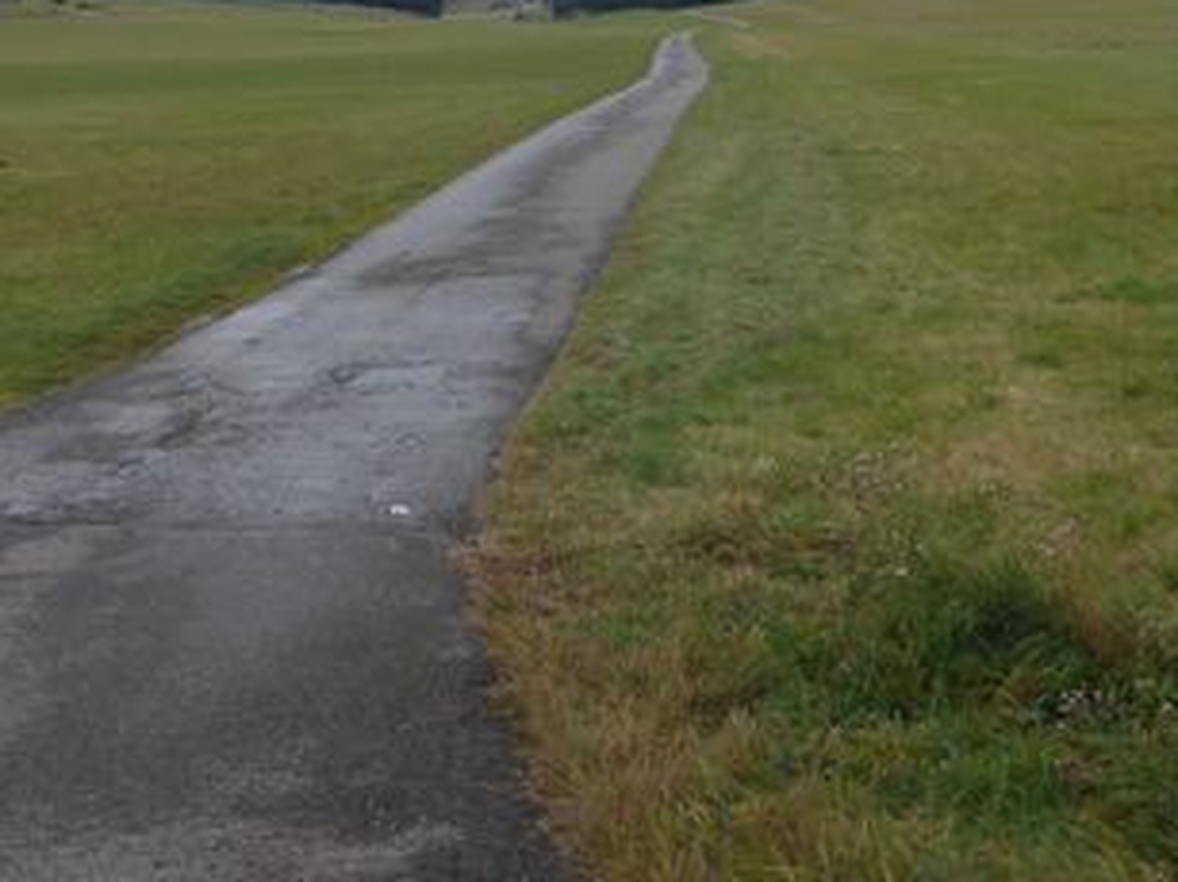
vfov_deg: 19.6
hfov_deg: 26.7
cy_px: 8
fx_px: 2483
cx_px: 549
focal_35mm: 73
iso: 100
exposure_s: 1/640
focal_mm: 4.9
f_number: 3.3
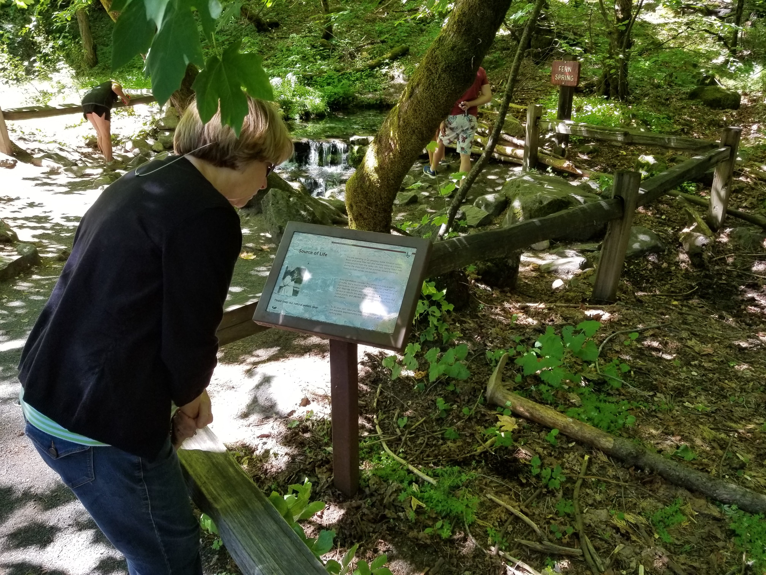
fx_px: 575
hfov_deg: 67.3
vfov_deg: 53.1
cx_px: 383
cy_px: 288
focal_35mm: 26
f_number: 1.7
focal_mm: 4.3
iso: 80
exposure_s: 1/120
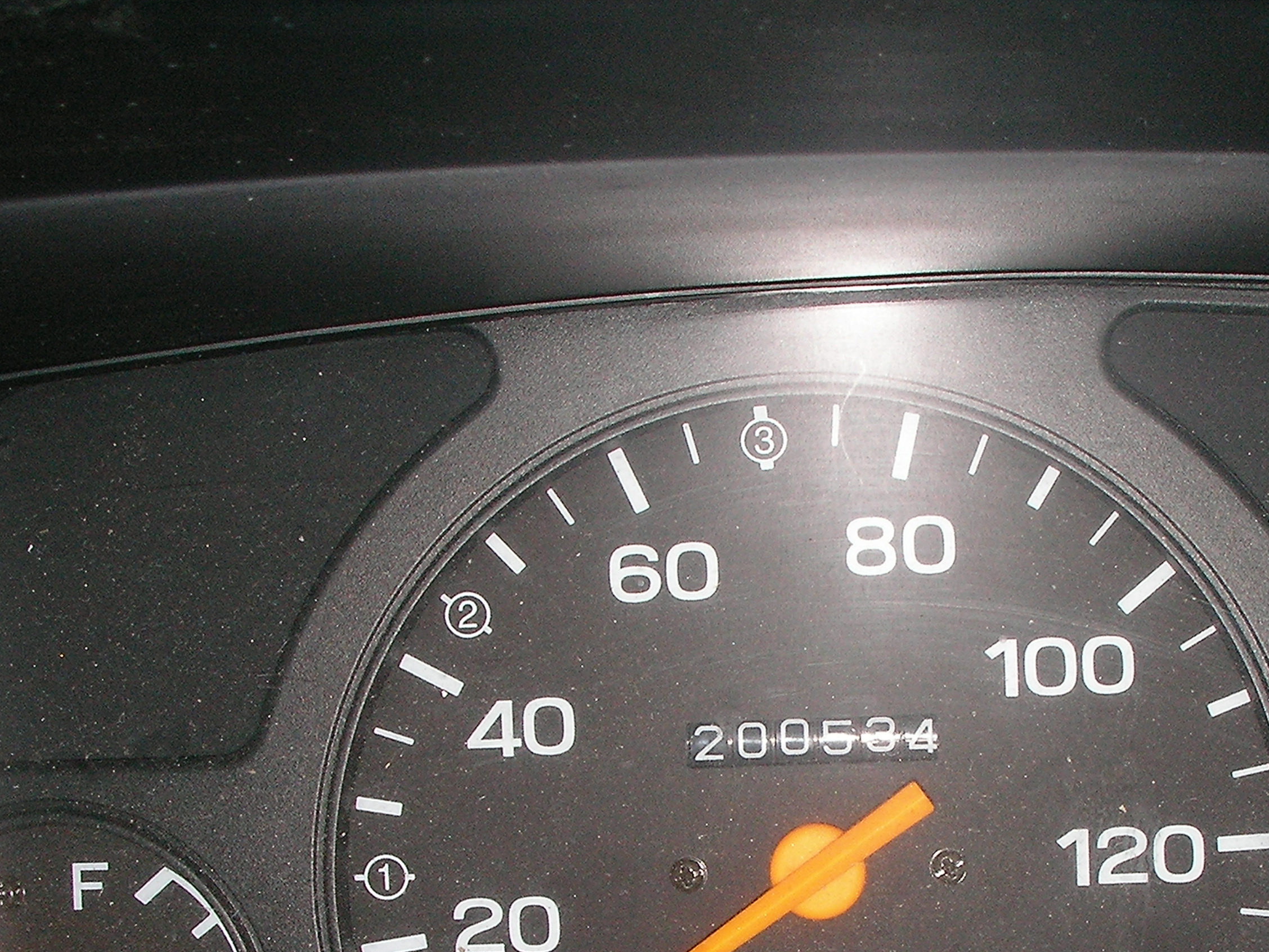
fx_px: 2273
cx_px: 783
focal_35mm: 62
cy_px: 769
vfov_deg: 23.3
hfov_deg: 31.1
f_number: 5.6
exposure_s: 1/40
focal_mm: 6.3
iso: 100
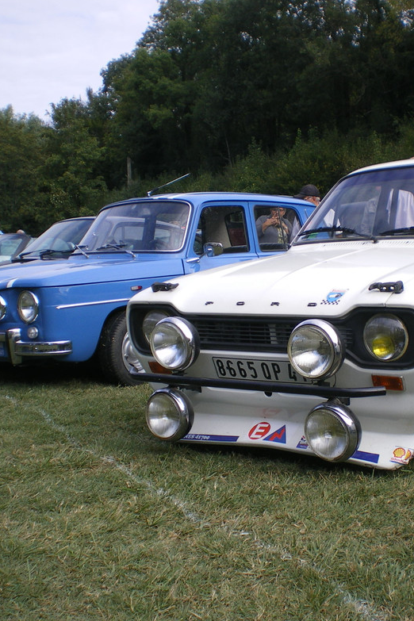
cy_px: 305
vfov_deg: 38.9
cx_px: 293
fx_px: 880
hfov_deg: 26.3
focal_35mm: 51
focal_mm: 6.3
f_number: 4.6
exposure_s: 1/200
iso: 50
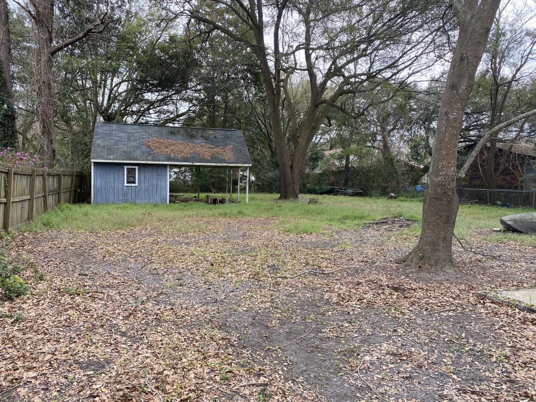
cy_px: 201
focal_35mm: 26
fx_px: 403
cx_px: 268
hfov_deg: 67.3
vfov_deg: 53.1
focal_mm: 4.25
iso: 32
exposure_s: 1/447
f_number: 1.8
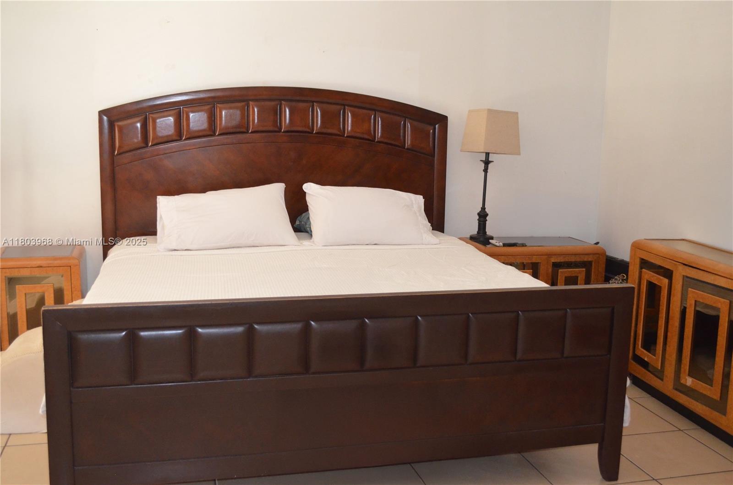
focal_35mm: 39
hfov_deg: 49.7
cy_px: 242
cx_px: 366
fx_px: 792
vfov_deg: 34.0
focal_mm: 26
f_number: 4.2
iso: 2800
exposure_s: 1/60
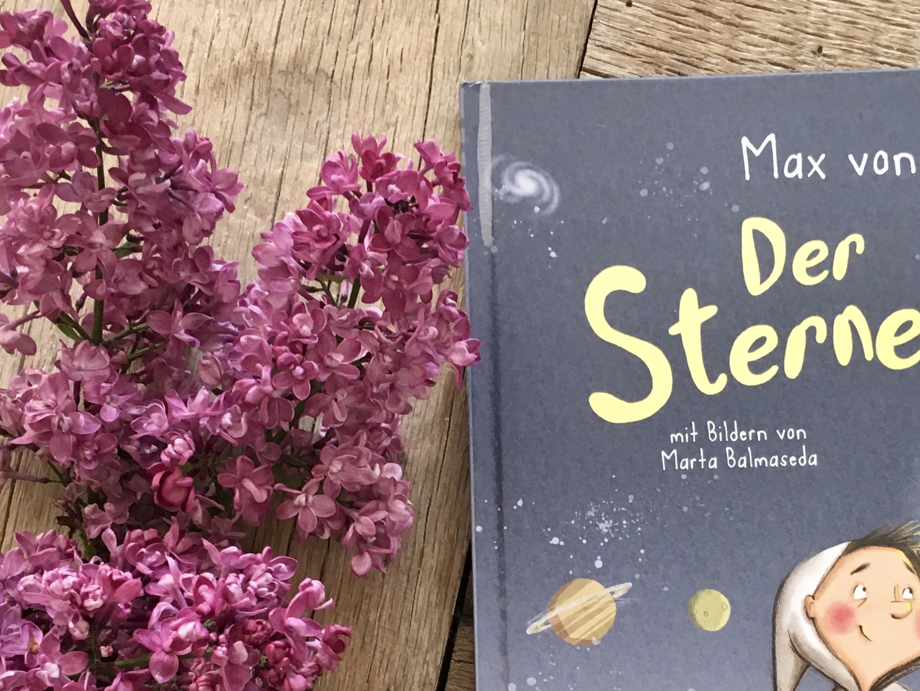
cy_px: 595
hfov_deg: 33.6
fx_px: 1515
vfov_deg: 25.0
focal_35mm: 57
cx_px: 567
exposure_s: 1/33
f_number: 2.2
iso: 100
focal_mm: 4.15
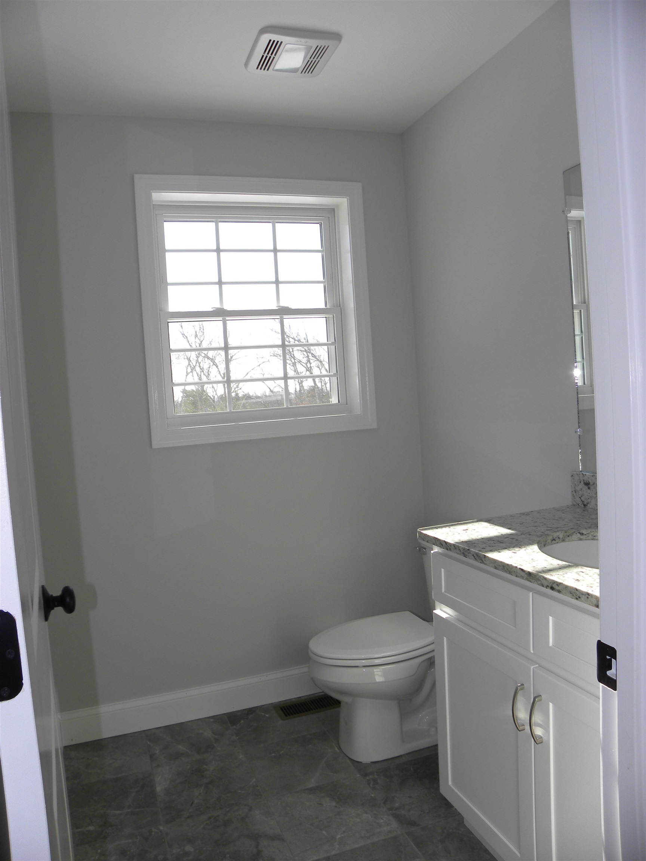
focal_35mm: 26
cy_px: 430
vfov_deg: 67.3
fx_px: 647
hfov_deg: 53.1
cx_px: 323
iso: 64
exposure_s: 1/142
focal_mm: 4.6
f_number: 4
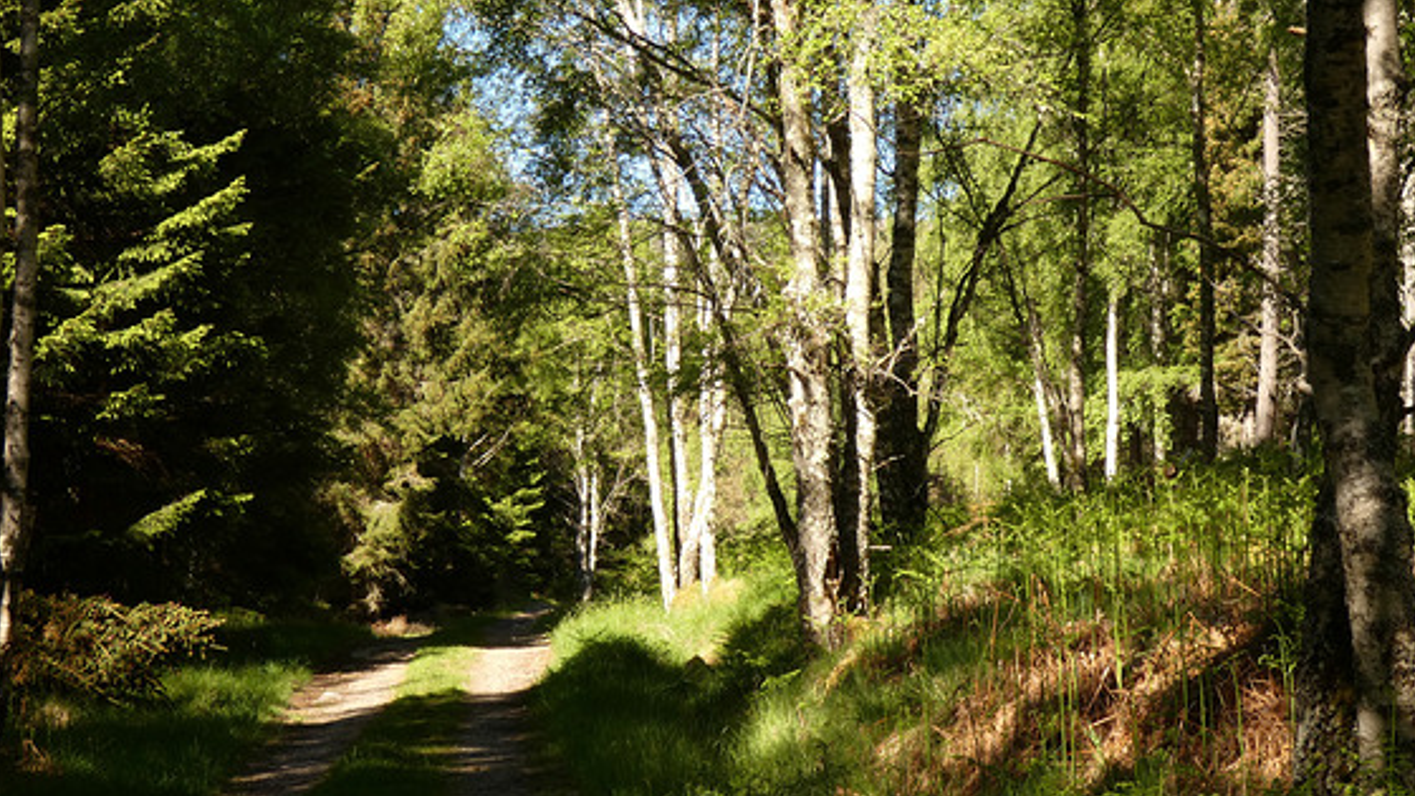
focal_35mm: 84
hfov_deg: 25.3
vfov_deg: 14.4
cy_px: 258
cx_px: 723
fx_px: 3152
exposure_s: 1/160
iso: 80
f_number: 4.3
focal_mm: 12.9
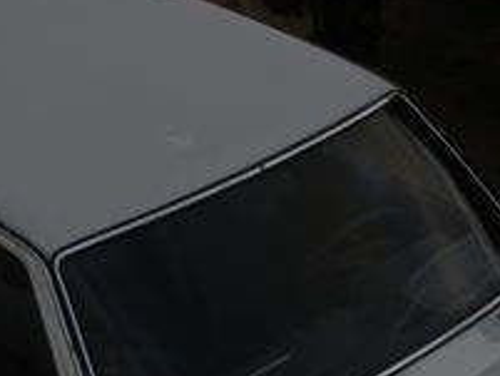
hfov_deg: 16.3
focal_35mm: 121
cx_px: 306
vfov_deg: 12.2
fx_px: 1749
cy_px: 344
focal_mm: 6.7
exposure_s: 1/100
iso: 50
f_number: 3.5
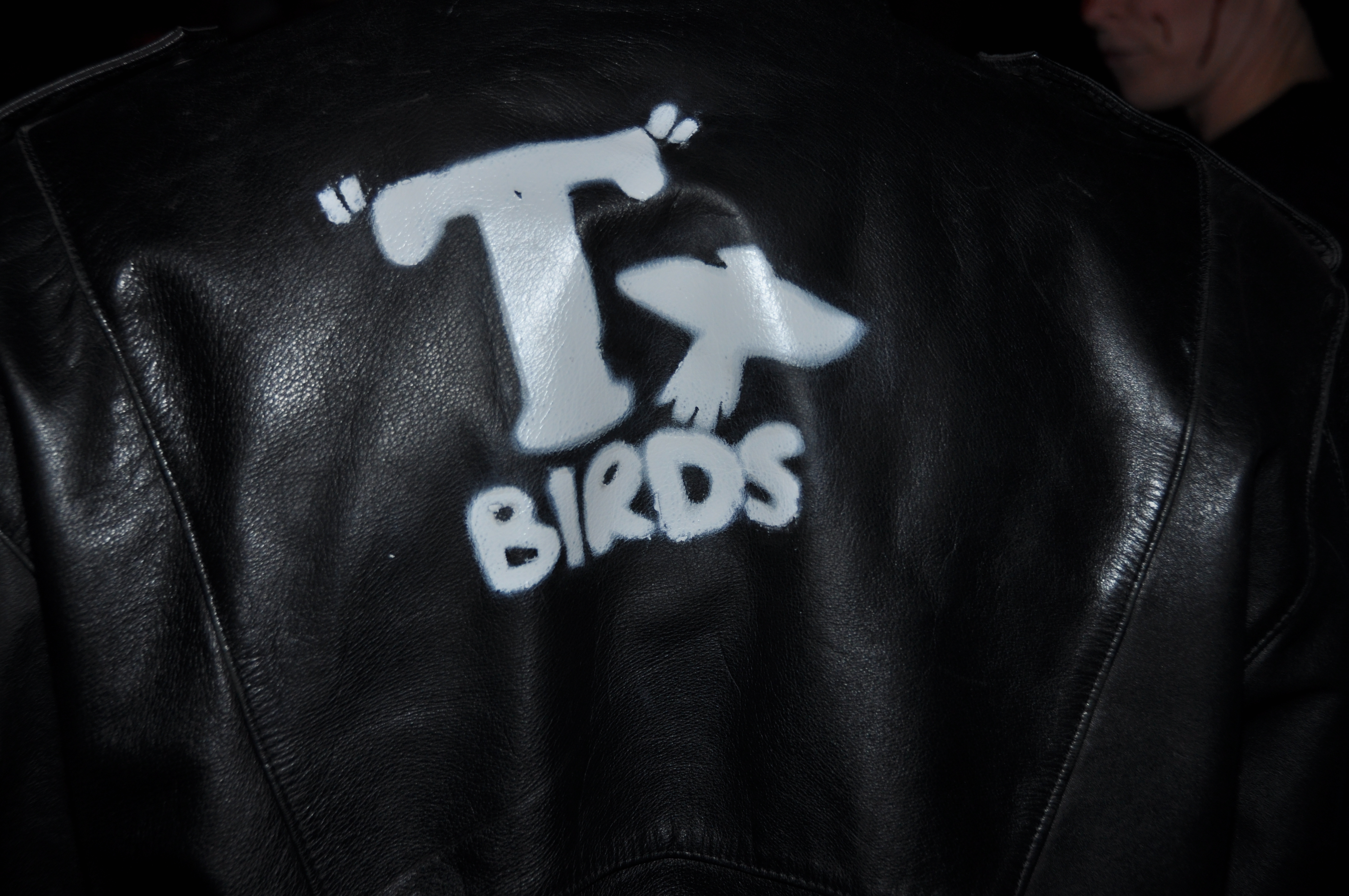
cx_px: 674
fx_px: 2246
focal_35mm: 60
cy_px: 448
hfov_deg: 33.4
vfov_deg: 22.6
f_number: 4.5
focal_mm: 40
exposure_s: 1/60
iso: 200
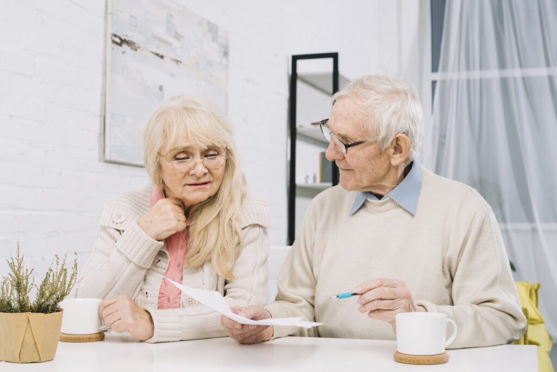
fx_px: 774
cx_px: 278
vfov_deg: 27.0
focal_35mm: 50
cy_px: 186
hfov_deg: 39.6
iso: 100
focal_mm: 50
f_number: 6.3
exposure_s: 1/160
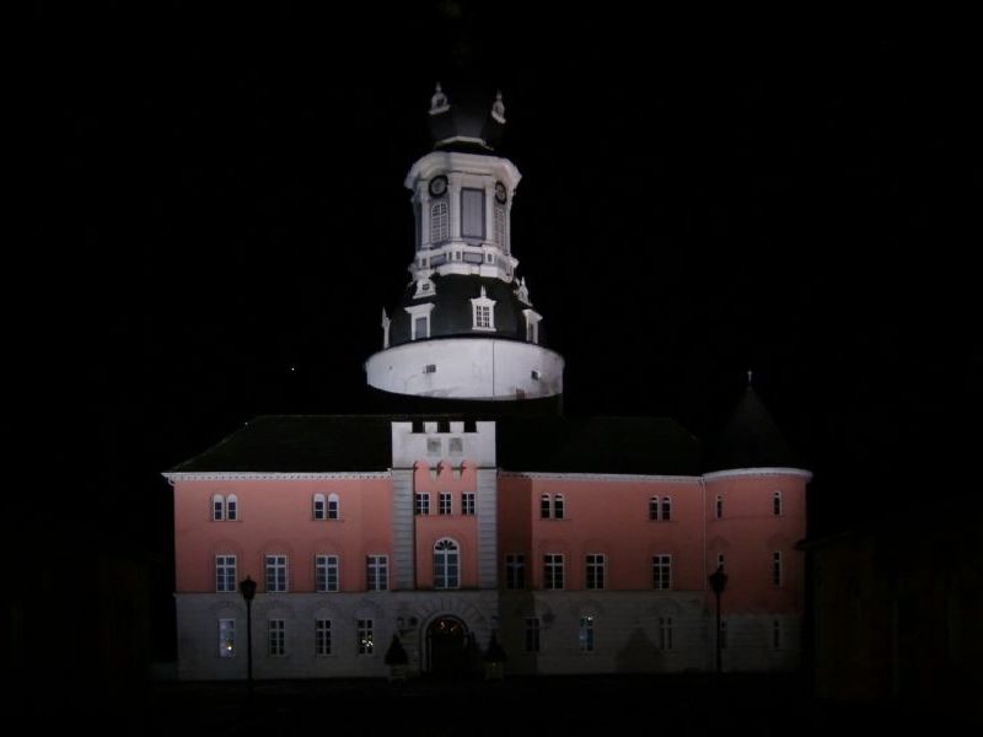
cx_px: 492
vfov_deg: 41.8
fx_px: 966
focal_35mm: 34
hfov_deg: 54.0
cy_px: 368
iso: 400
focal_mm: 6.1
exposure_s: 1/3.33
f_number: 3.6
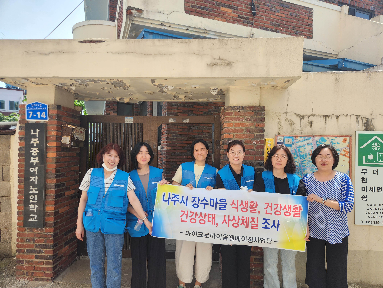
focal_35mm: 23
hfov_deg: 73.9
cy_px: 144
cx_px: 192
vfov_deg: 58.9
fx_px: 254
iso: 20
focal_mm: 5.4
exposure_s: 1/848
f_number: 1.8
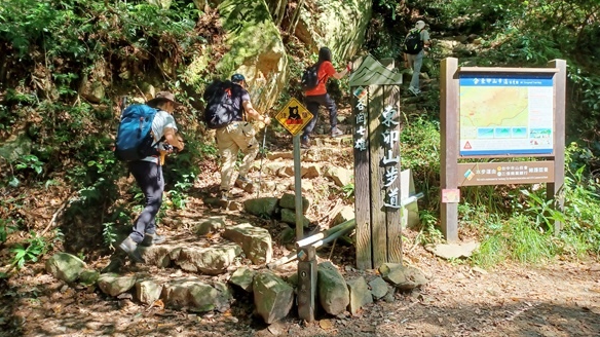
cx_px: 304
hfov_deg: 67.9
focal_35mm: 28
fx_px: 445
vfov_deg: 41.4
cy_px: 158
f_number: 1.8
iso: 64
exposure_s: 1/119
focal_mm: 4.6
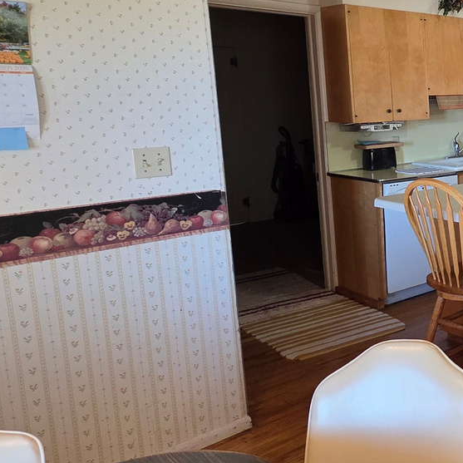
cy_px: 165
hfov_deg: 31.1
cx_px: 644
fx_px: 560
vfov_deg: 44.4
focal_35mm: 37
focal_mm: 2.2
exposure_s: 1/120
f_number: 1.9
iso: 250
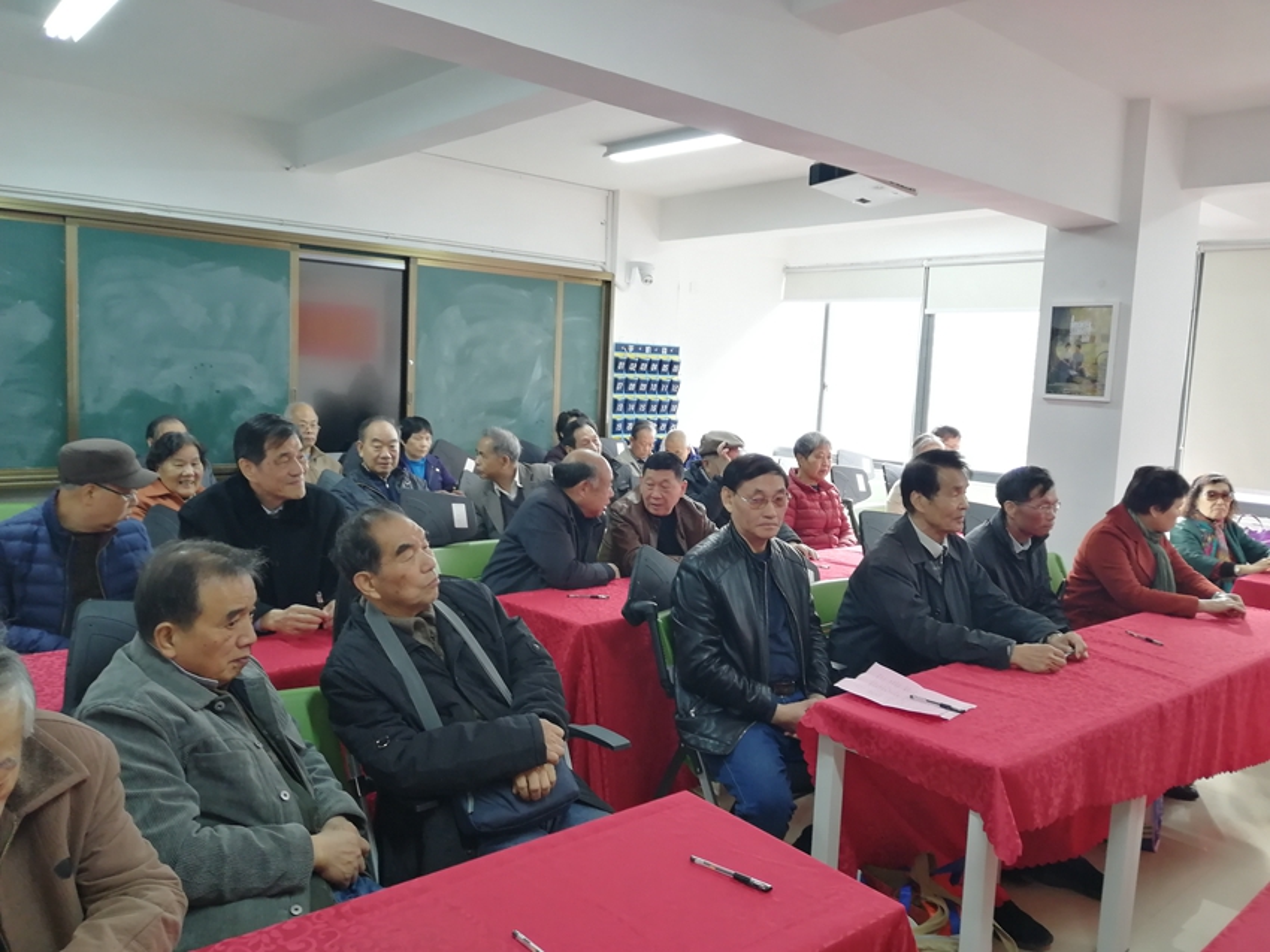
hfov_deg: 65.3
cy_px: 476
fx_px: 990
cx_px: 635
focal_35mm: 27
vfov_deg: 51.3
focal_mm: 3.96
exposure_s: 1/33.3
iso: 320
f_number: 1.8
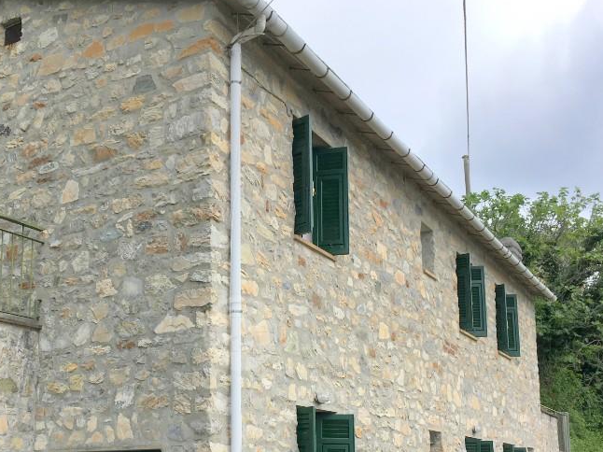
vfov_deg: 31.0
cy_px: 333
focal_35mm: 46
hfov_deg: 41.1
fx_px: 801
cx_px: 242
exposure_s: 1/1637
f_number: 2.2
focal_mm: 4.15
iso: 25
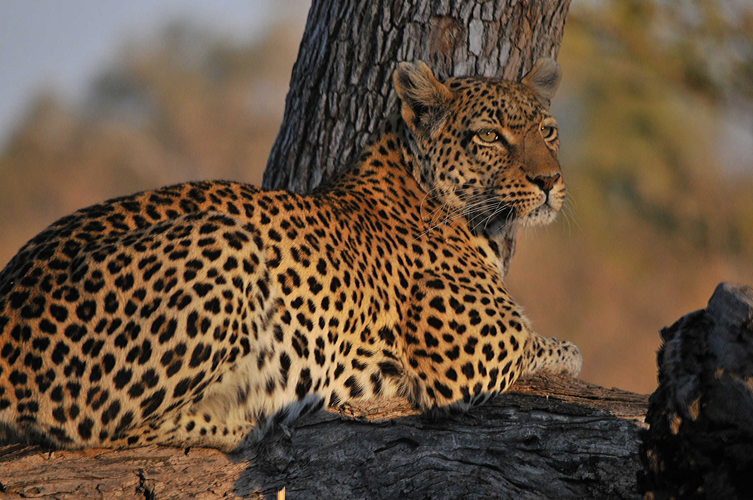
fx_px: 9401
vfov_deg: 3.0
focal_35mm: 450
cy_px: 250
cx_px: 376
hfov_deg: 4.6
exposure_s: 1/640
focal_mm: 300
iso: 360
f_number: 5.6
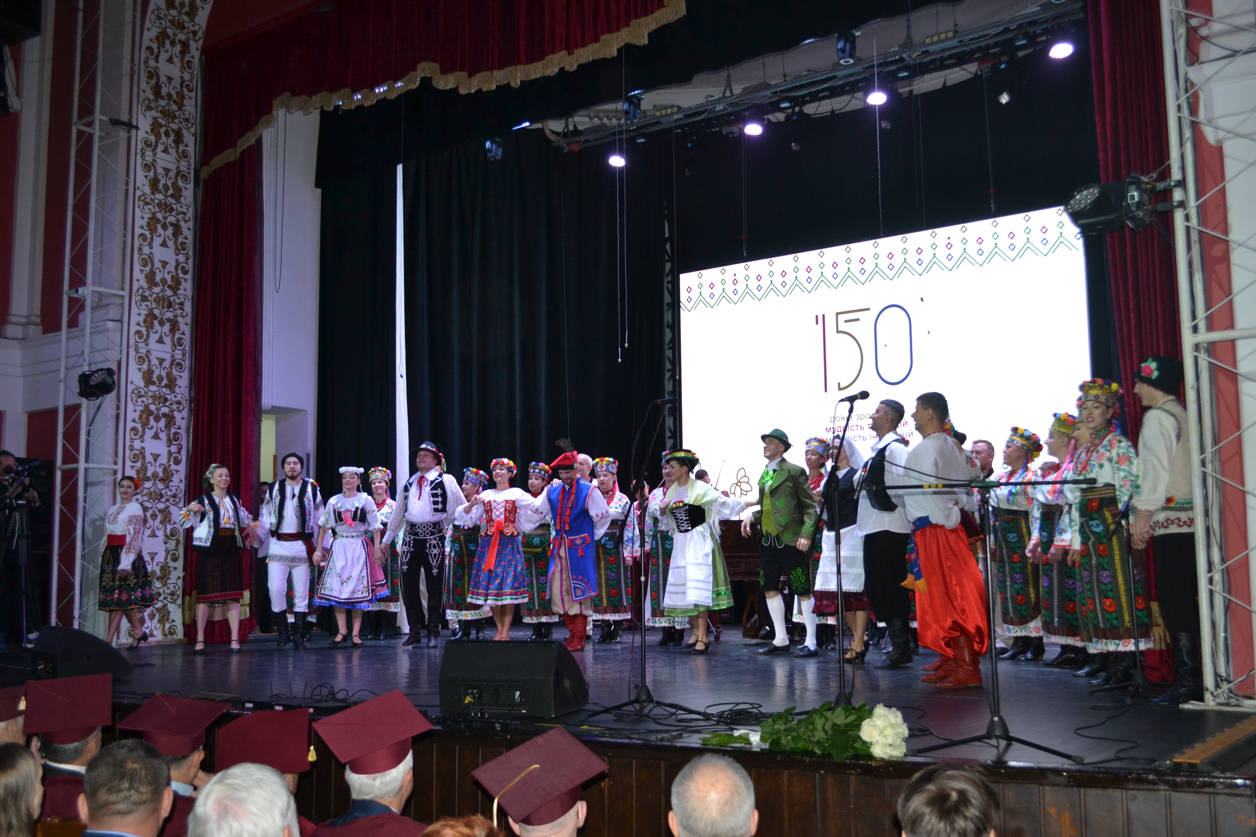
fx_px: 1256
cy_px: 418
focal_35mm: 36
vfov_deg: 36.9
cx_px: 628
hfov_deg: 53.1
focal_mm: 24
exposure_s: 1/60
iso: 500
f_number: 4
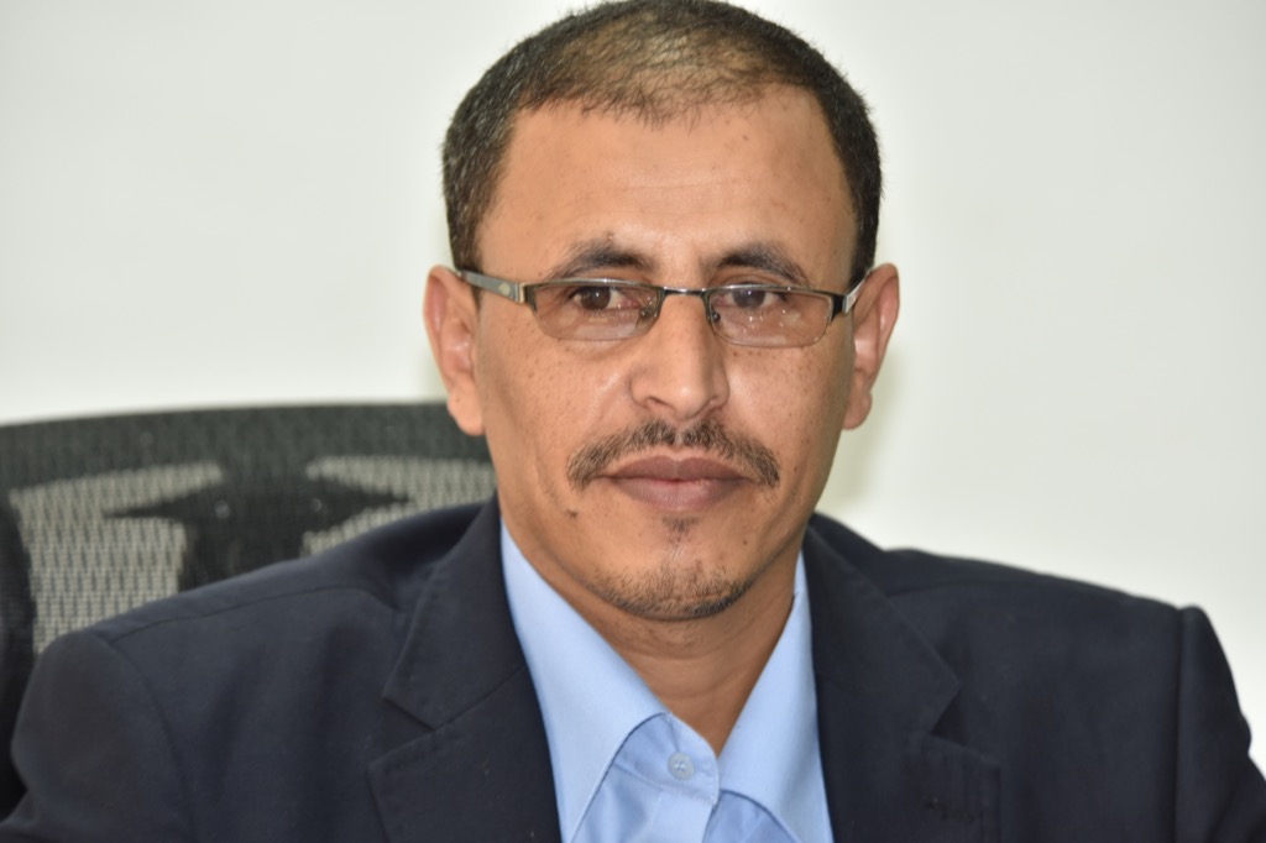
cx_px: 633
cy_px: 422
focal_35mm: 160
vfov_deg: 8.6
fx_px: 5625
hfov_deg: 12.8
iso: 400
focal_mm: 160
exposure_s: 1/40
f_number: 5.6
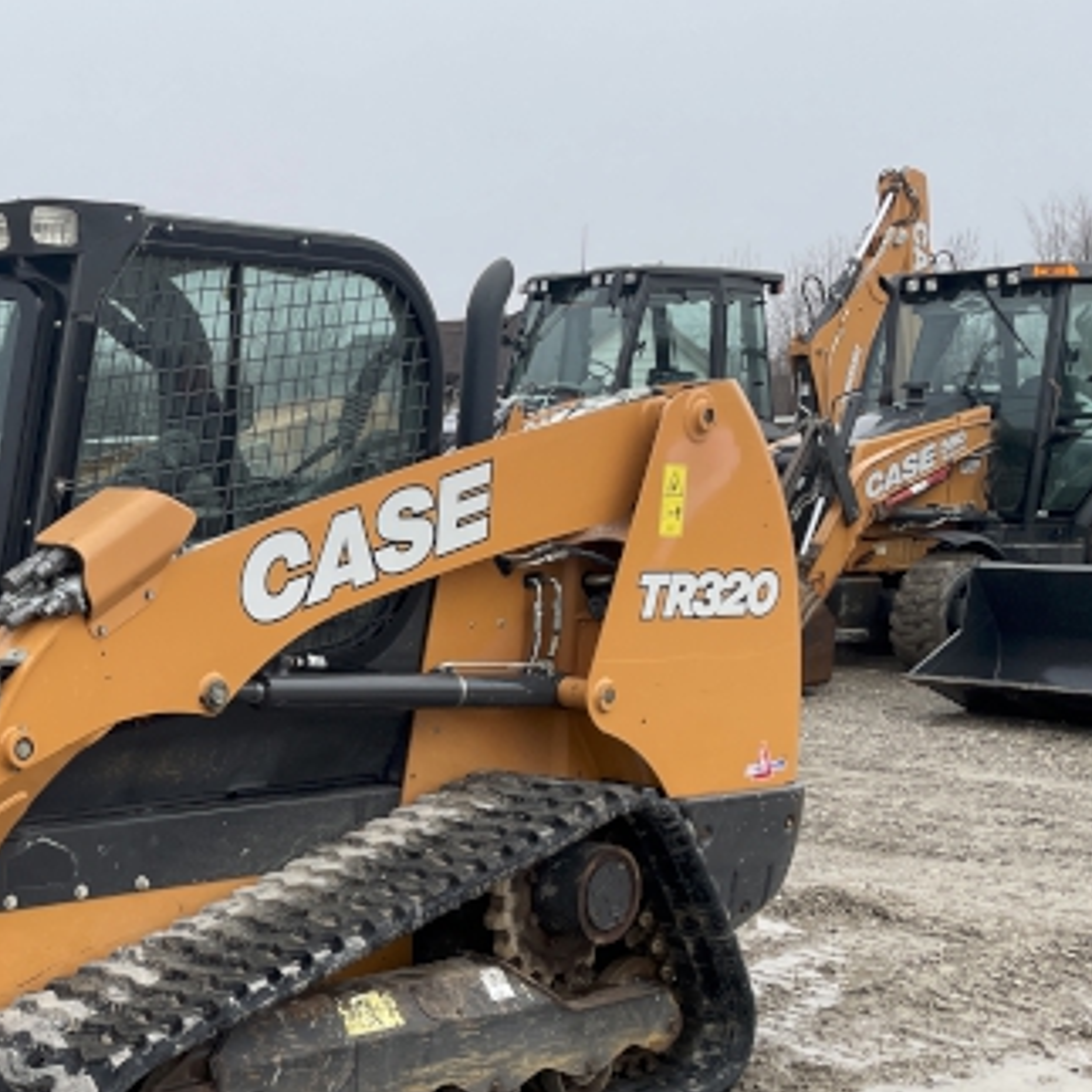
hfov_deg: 28.5
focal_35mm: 57
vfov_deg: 29.6
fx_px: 2034
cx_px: 41
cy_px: 808
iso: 32
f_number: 1.6
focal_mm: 4.2
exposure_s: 1/461
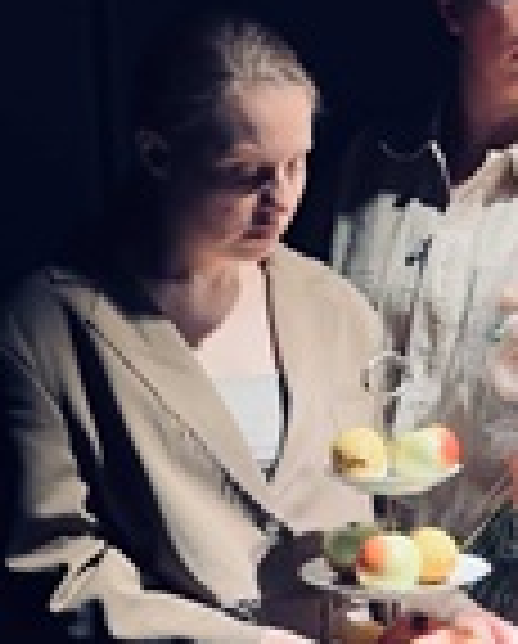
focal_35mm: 120
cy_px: 664
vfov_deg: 15.7
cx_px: 615
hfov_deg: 12.6
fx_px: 2292
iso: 160
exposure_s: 1/60
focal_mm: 6.86
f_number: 1.78
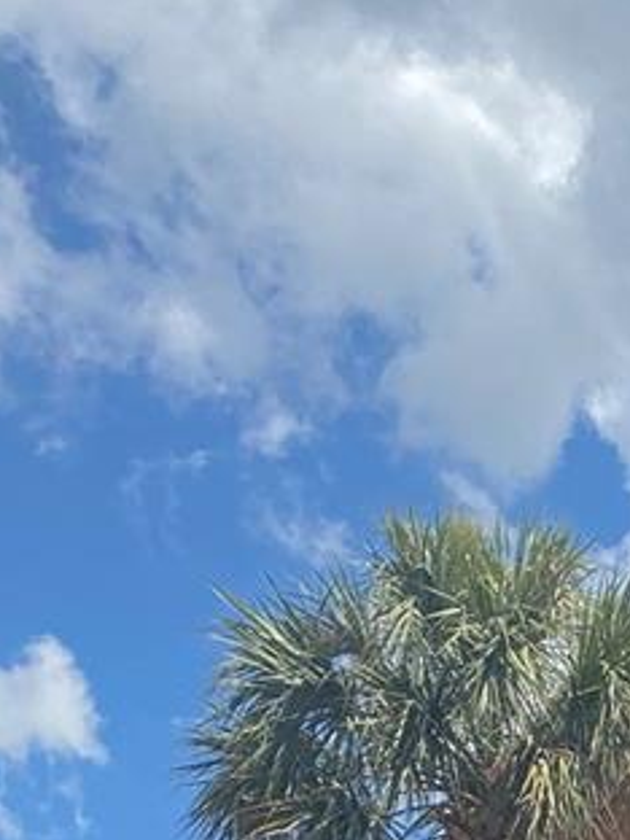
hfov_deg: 13.5
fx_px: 2427
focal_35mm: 100
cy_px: 1389
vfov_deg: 17.0
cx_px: 1080
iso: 32
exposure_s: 1/1996
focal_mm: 4.25
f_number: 1.8
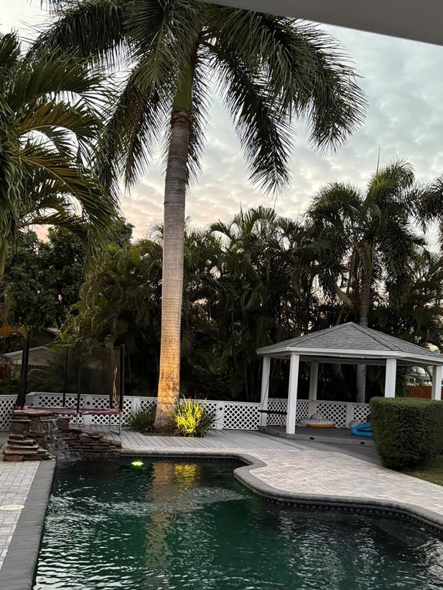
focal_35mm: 35
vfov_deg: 52.1
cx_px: 217
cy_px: 367
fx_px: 597
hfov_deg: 40.7
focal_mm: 6.76
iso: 640
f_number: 1.78
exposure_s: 1/60
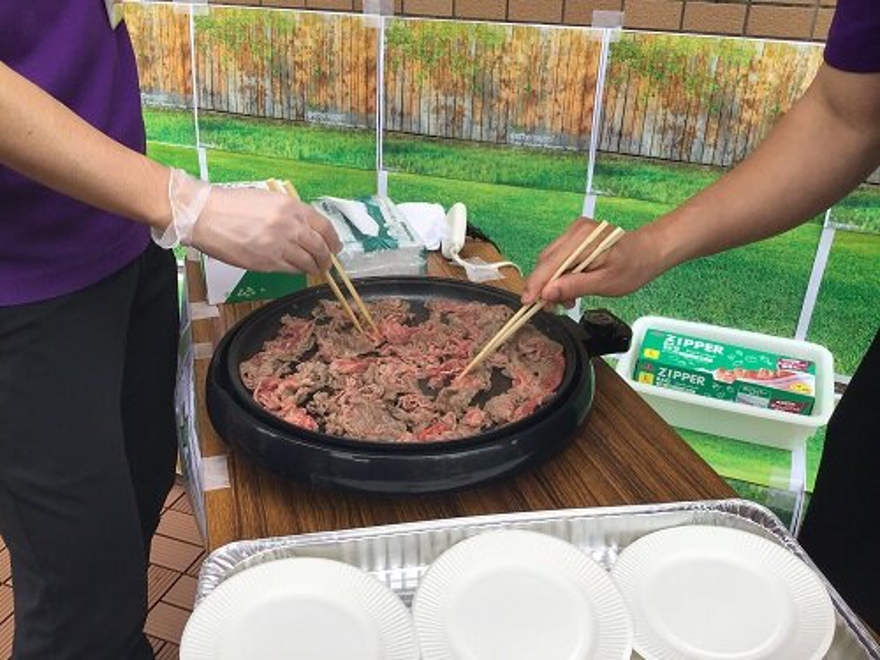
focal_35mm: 31
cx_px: 440
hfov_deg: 58.4
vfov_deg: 45.4
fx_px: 788
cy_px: 330
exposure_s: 1/256
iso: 25
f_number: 2.4
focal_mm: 3.3
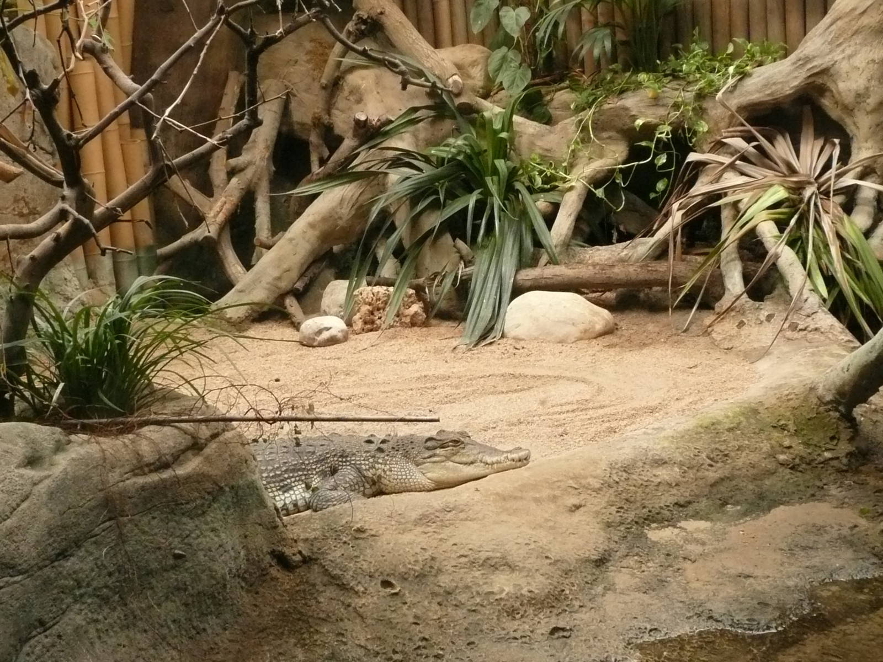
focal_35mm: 48
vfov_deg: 30.3
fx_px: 1224
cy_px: 331
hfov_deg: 39.7
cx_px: 442
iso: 400
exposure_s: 1/25
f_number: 3.5
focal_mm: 5.2
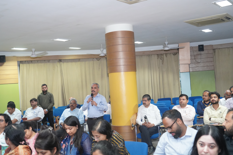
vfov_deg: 34.2
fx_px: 252
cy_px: 78
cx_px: 116
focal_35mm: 39
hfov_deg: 49.6
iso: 6400
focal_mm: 39
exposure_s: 1/160
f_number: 4
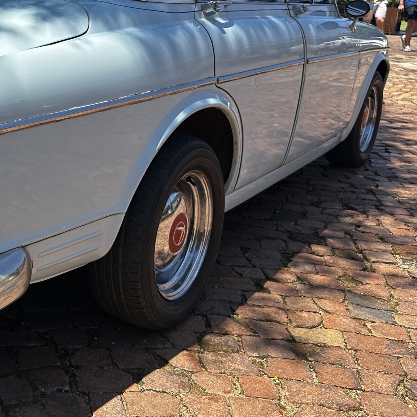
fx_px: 627
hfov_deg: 34.3
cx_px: 24
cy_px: 149
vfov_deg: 36.5
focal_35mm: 46
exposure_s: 1/2591
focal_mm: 6.86
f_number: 1.78
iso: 80
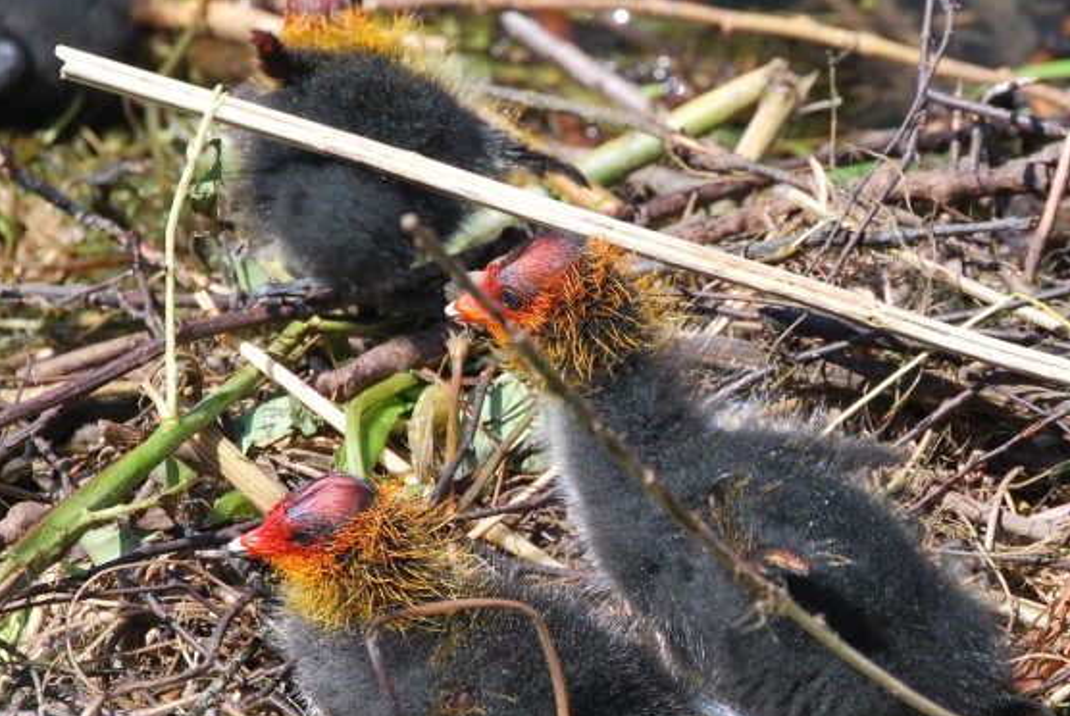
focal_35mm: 553
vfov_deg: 2.5
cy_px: 397
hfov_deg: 3.7
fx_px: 16453
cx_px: 826
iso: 200
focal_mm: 200
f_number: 10
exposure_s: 1/200
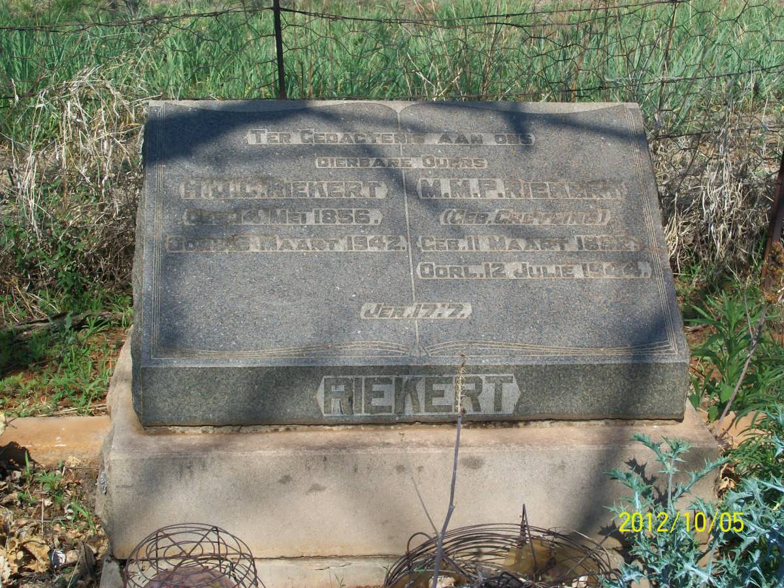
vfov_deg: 21.0
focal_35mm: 70
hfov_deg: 27.8
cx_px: 392
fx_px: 1585
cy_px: 294
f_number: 3.8
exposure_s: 1/640
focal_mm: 11.6
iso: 64
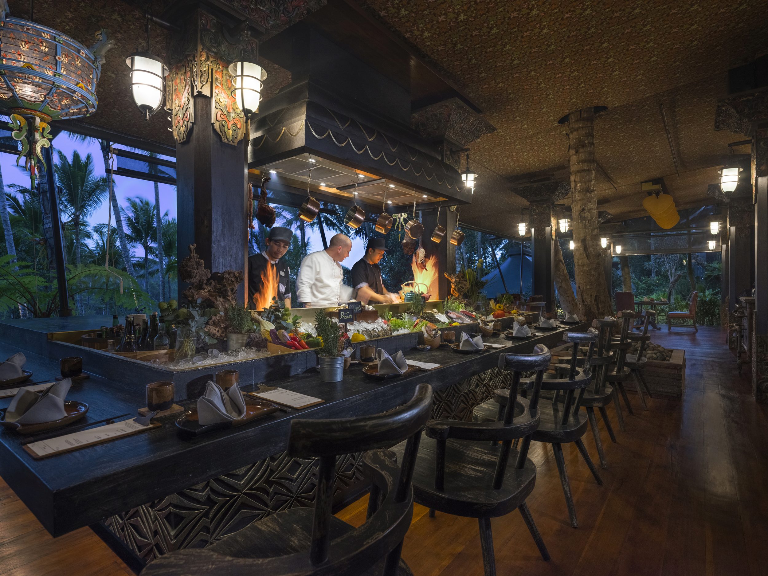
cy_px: 288
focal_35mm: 18
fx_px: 399
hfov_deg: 87.8
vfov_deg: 71.6
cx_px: 384
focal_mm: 23
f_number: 8
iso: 640
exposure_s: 1/2
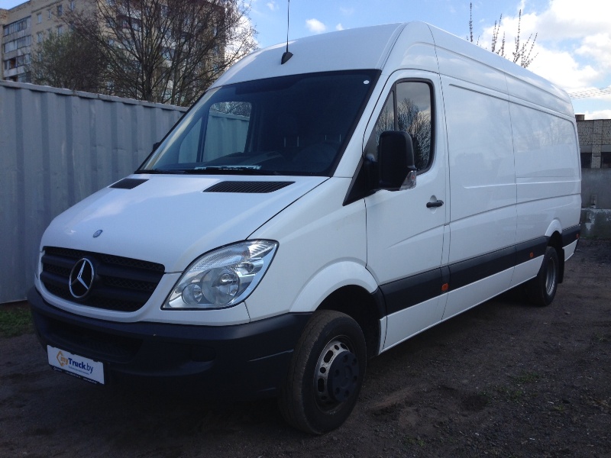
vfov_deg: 42.9
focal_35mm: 33
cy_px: 229
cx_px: 306
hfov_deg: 55.4
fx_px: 582
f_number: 2.4
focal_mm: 4.12
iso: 50
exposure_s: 1/786
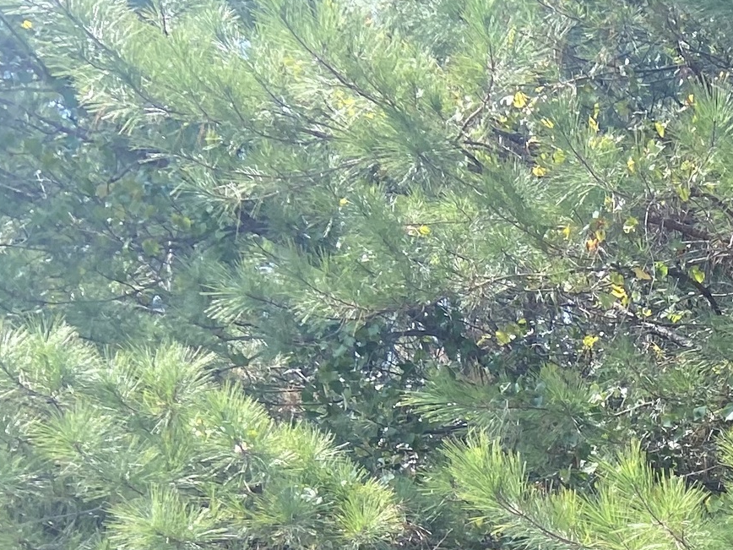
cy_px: 954
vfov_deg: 14.4
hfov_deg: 17.6
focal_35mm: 92
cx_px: 1288
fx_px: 1948
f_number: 1.8
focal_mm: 4.25
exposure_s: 1/391
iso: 32
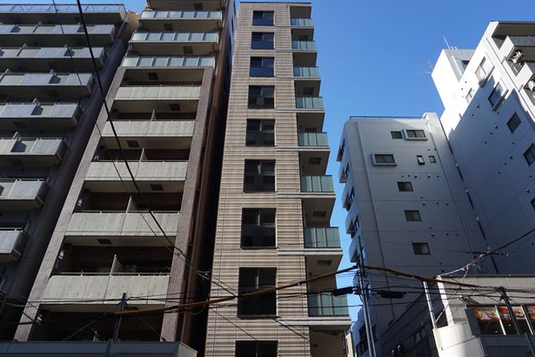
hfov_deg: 71.5
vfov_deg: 51.3
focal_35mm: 25
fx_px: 371
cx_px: 275
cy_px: 172
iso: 100
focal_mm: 16
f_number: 5.6
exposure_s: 1/200
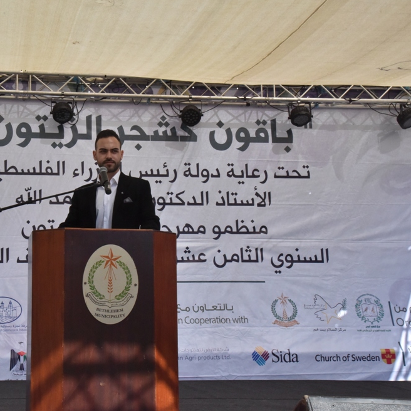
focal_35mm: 61
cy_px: 212
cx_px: 94
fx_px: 819
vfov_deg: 28.2
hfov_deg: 27.7
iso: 3200
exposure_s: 1/2000
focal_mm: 46
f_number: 22
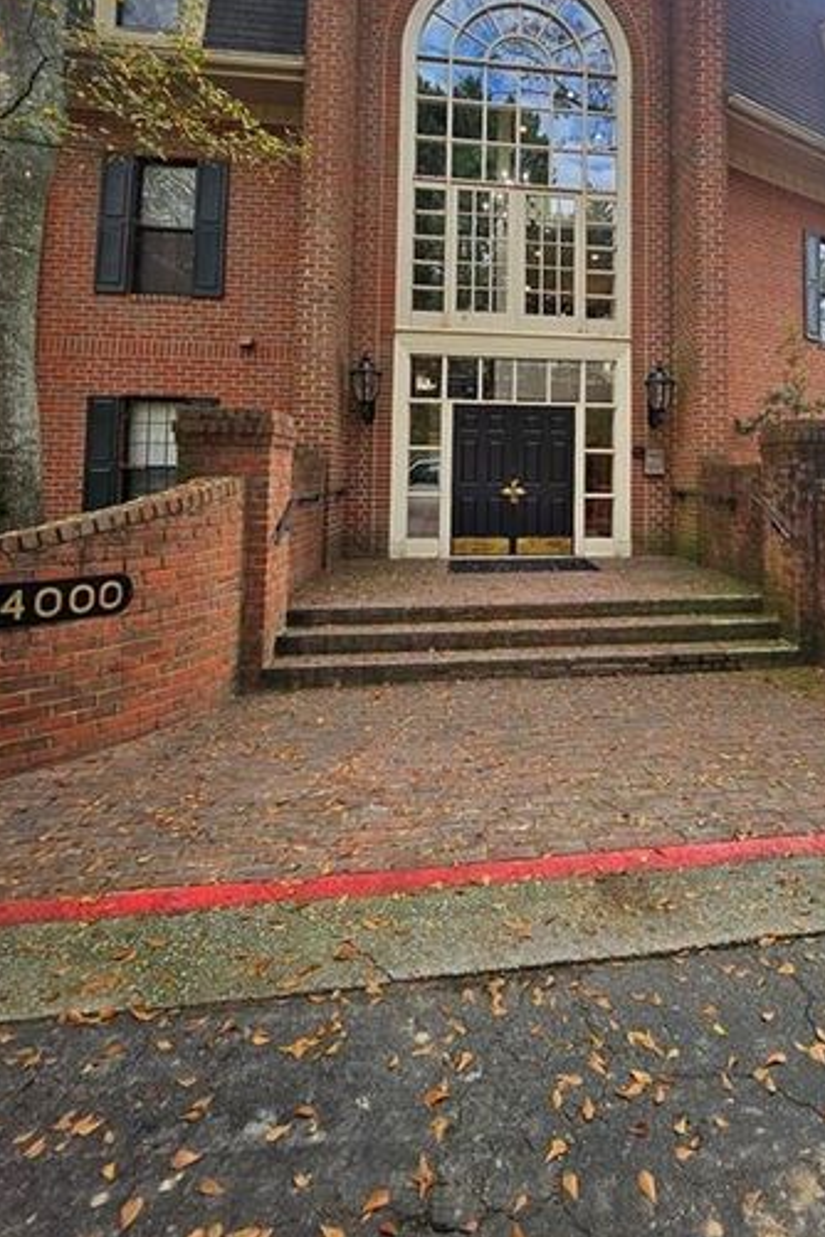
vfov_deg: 87.8
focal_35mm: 18
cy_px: 446
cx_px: 556
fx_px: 619
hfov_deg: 65.4
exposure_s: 1/154
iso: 32
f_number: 2.2
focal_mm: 1.7
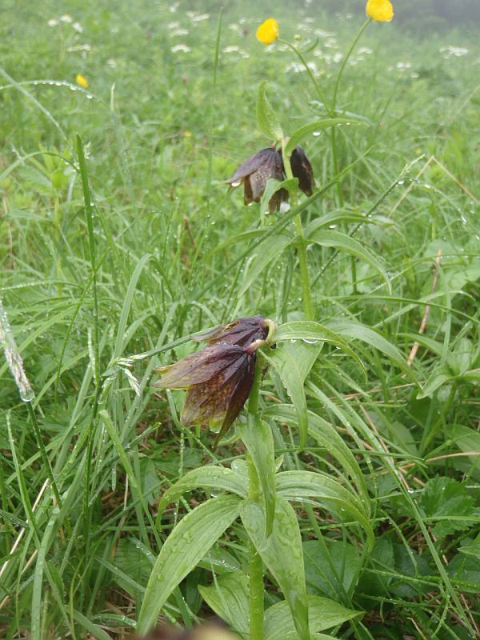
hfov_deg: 39.7
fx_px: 666
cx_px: 240
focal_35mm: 36
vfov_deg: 51.4
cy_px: 320
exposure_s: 1/80
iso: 64
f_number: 4.1
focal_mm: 6.53
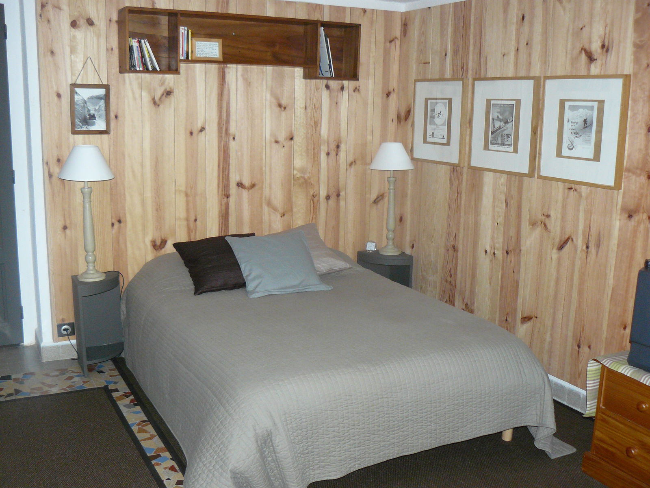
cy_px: 244
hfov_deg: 50.1
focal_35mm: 37
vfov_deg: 38.7
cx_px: 325
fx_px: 695
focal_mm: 6.2
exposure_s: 1/30
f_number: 2.8
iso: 250
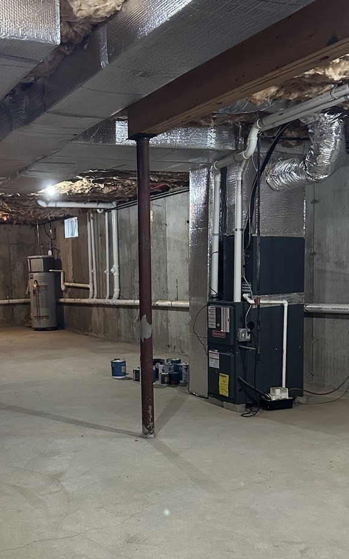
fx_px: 639
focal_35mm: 42
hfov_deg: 30.3
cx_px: 111
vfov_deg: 46.8
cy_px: 347
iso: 640
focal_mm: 6.86
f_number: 1.78
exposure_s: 1/40
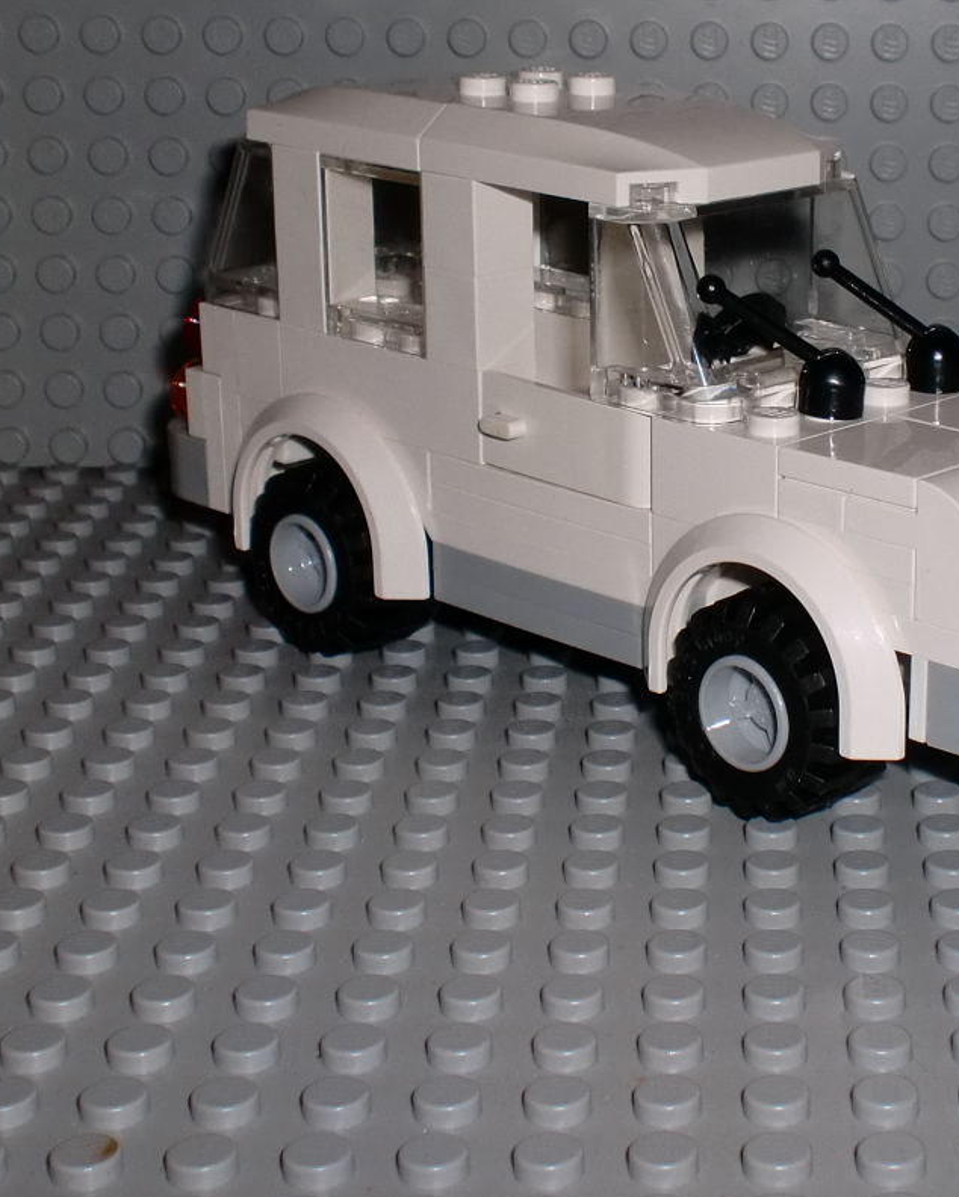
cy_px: 494
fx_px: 2447
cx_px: 833
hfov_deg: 21.7
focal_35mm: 69
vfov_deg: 27.5
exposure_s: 1/40
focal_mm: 6.3
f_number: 5.6
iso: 64
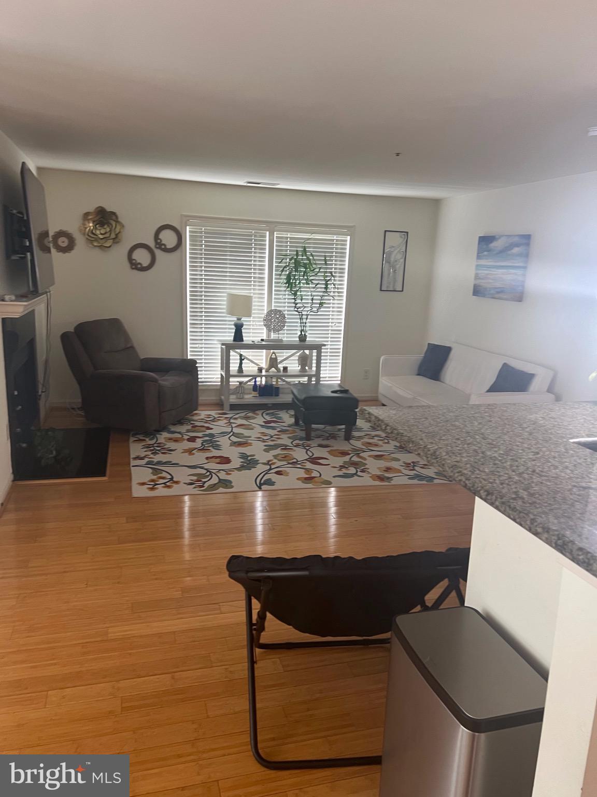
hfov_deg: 53.1
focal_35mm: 26
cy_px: 398
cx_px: 298
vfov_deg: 67.3
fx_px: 598
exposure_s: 1/60
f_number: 1.5
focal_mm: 5.7
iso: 100
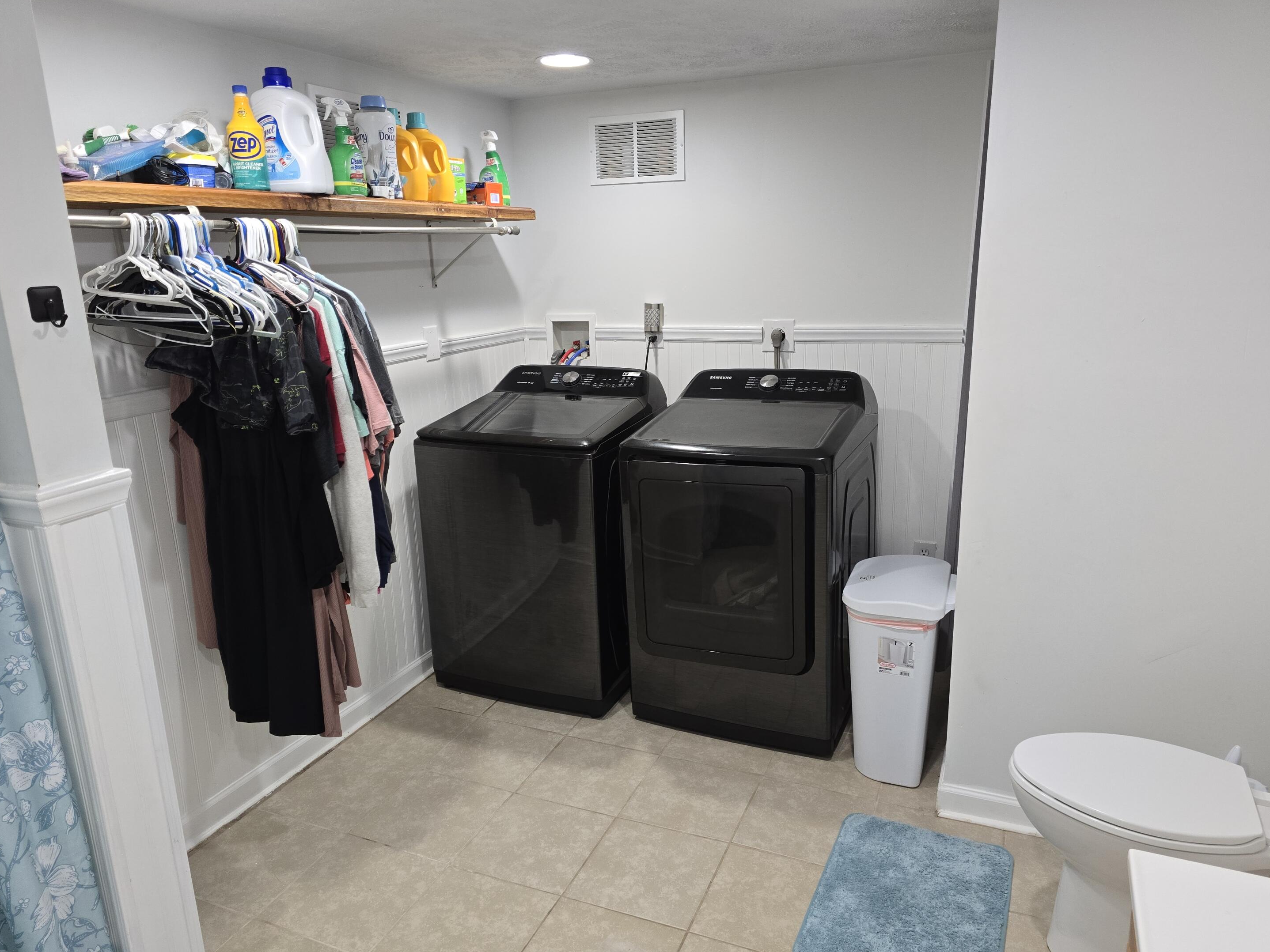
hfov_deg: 71.6
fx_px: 880
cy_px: 478
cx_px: 623
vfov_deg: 56.8
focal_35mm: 24
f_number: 1.7
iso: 250
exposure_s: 1/120
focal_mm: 6.3
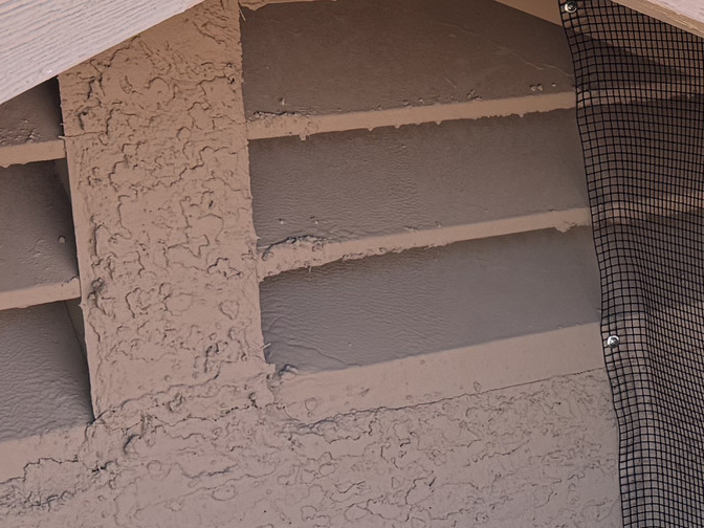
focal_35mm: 102
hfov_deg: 18.2
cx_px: 864
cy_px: 211
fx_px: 2074
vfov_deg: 14.5
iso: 80
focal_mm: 6.76
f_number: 1.78
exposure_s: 1/1923
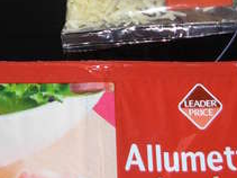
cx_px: 62
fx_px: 739
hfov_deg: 18.1
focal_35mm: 108
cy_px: -47
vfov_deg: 13.3
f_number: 2.9
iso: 79
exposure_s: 1/22.6
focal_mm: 6.3
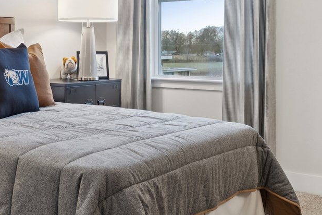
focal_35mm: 53
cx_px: 89
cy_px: 46
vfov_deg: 25.1
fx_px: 474
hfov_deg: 36.8
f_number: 8
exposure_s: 1/6
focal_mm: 16
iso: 400
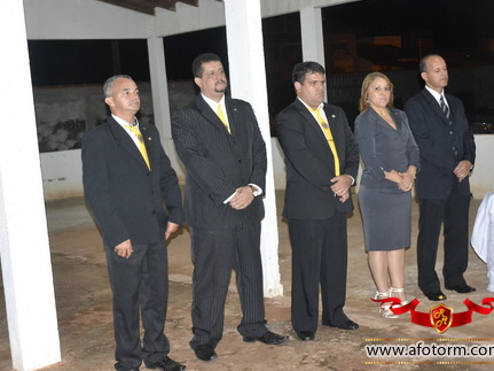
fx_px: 756
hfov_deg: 36.2
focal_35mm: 53
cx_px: 247
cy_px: 184
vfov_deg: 27.5
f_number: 4.2
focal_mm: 32
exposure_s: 1/60
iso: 3200
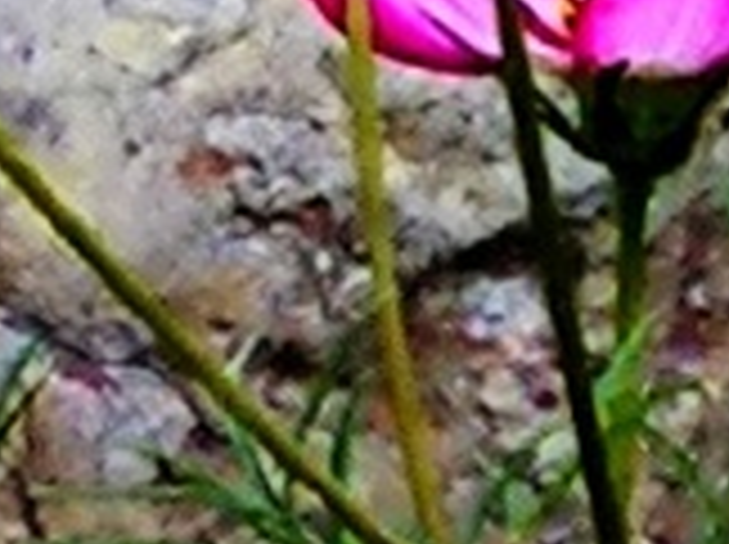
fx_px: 16402
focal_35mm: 780
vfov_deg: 1.9
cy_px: -216
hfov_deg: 2.5
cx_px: 189
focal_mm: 3.95
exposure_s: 1/100
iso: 80
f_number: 2.2
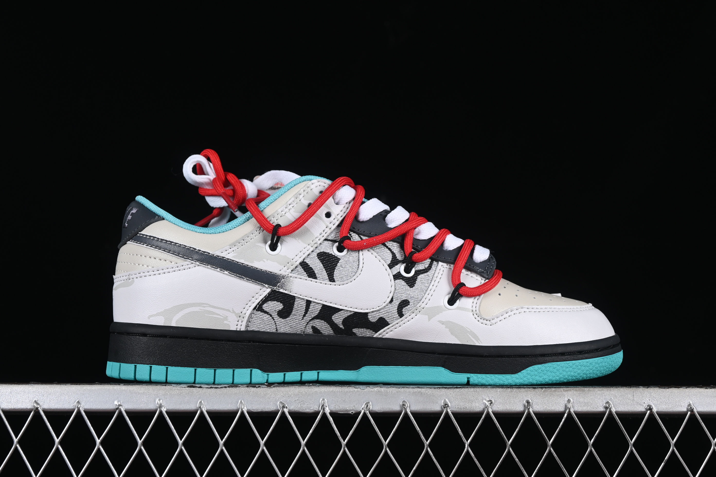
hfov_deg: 27.0
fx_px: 1492
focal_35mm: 75
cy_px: 238
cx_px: 358
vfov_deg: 18.2
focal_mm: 50
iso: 160
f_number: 7.1
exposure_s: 1/80
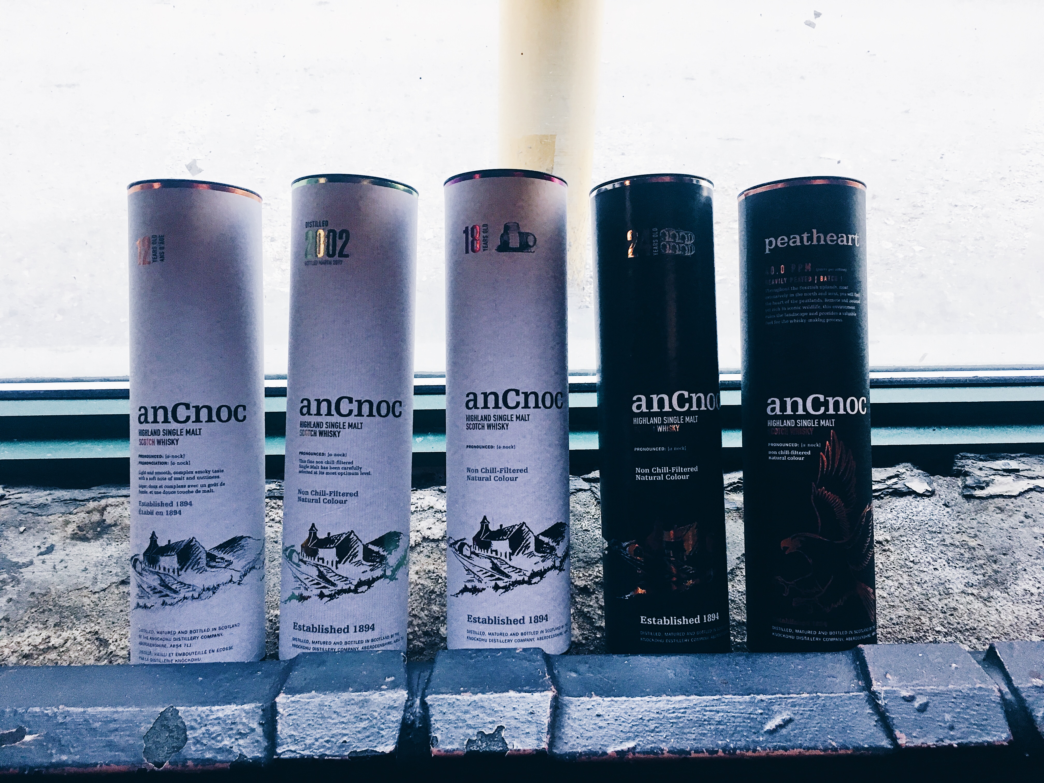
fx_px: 875
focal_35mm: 29
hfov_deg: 61.7
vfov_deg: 48.2
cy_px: 392
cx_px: 522
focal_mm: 4.15
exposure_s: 1/30
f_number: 2.2
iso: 40
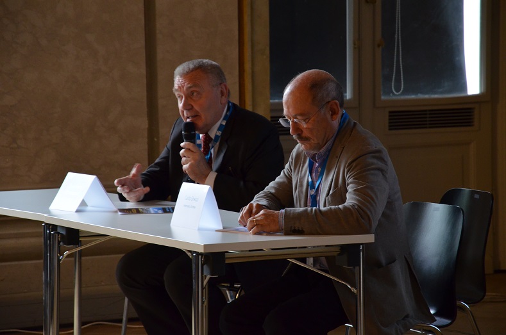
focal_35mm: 158
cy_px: 168
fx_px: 2210
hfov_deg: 13.1
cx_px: 253
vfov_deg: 8.7
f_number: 5.6
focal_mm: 105
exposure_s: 1/30
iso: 1400
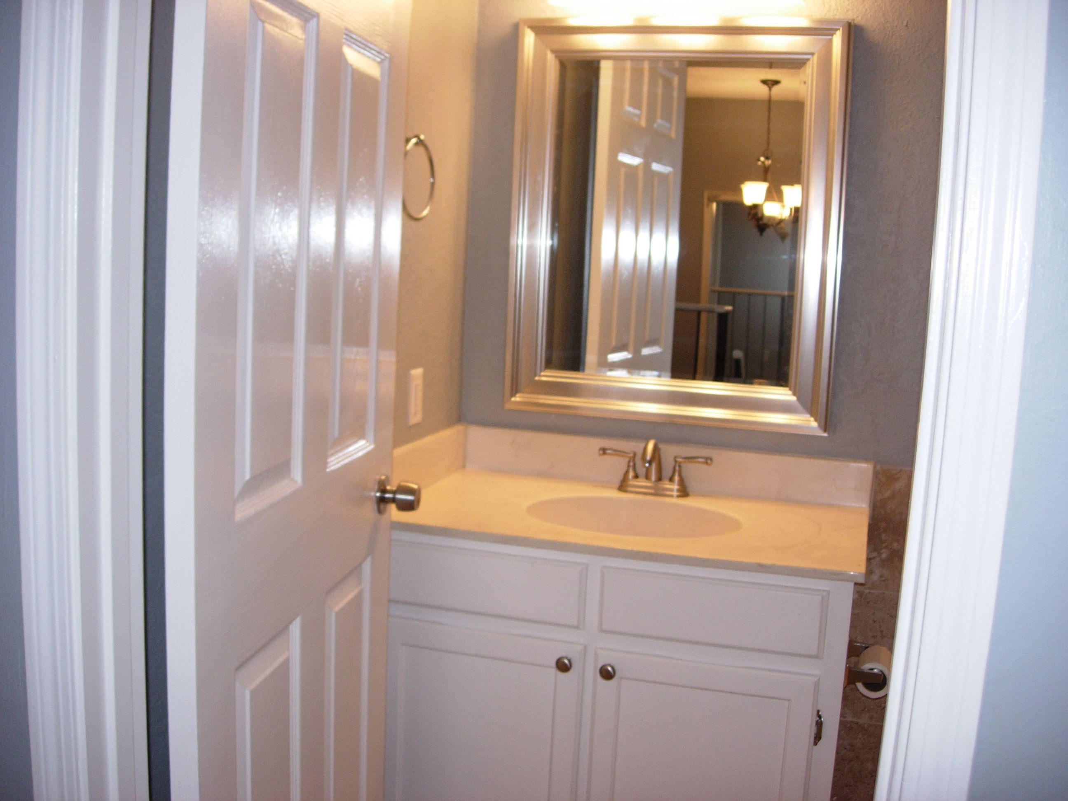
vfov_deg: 37.7
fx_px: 1172
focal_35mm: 38
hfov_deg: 49.0
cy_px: 400
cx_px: 534
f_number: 2.8
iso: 79
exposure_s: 1/32
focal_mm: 7.8
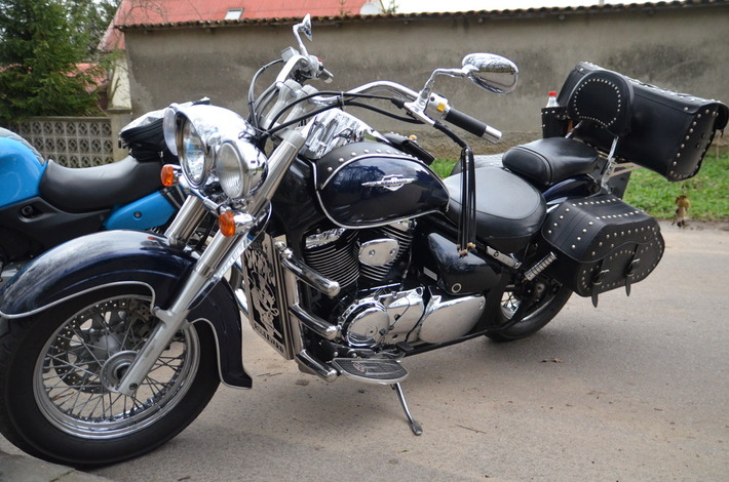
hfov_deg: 59.6
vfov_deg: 41.5
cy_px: 241
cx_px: 364
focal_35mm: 32
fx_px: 636
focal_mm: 21
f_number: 3
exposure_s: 1/2500
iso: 1600
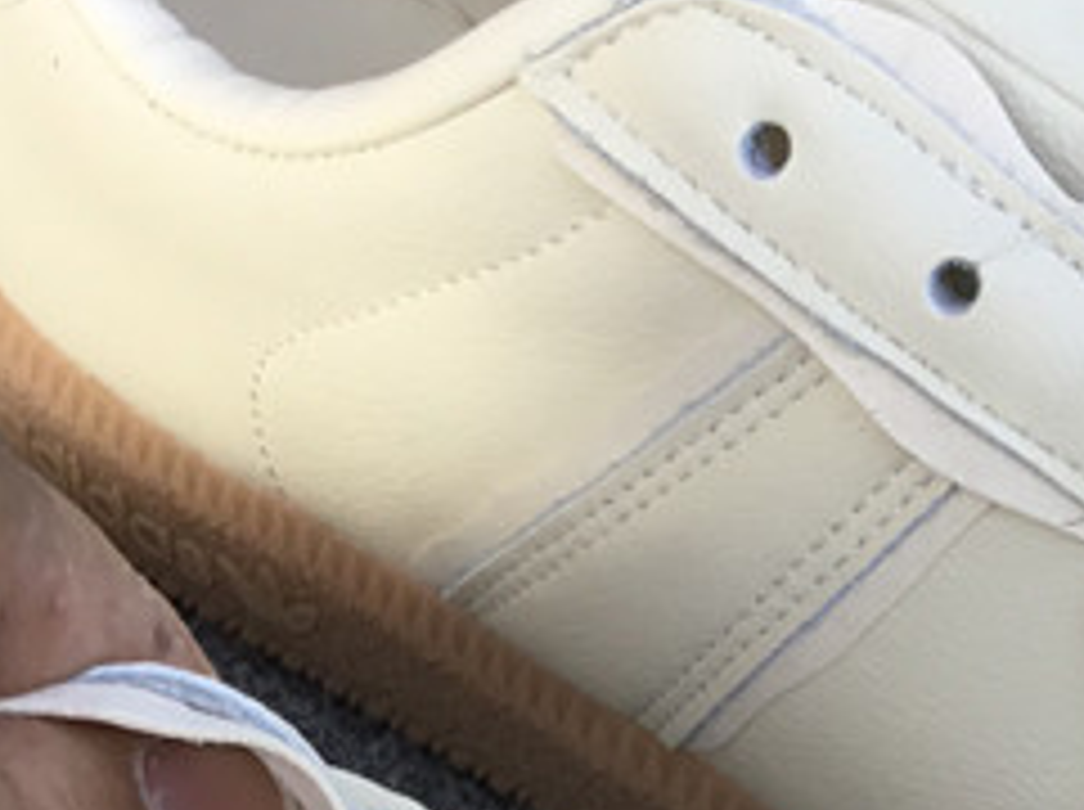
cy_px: 1420
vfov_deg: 11.8
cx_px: 436
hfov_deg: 17.0
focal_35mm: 116
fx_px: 3627
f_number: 2.4
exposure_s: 1/100
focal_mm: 3.3
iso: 40
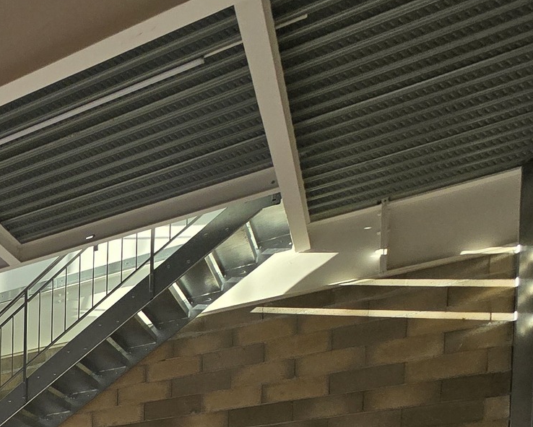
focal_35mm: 44
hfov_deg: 25.5
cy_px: 625
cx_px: -337
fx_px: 694
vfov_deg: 26.1
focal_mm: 2.2
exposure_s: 1/450
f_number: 2.2
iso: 50
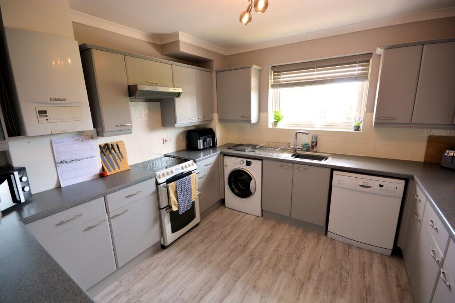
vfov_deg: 77.3
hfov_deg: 100.4
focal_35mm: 15
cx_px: 228
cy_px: 152
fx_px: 190
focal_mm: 10
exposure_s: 1/15
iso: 400
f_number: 8
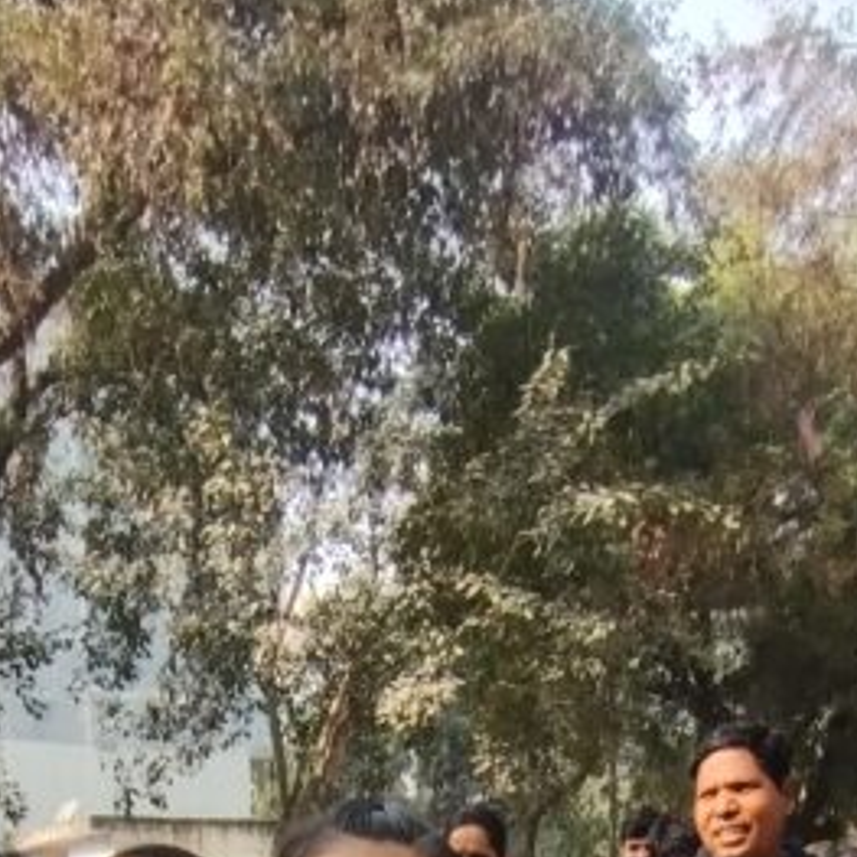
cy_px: 1440
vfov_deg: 22.3
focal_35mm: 55
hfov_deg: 31.0
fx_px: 1541
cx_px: 358
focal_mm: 1.66
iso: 100
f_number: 2.2
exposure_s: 1/381
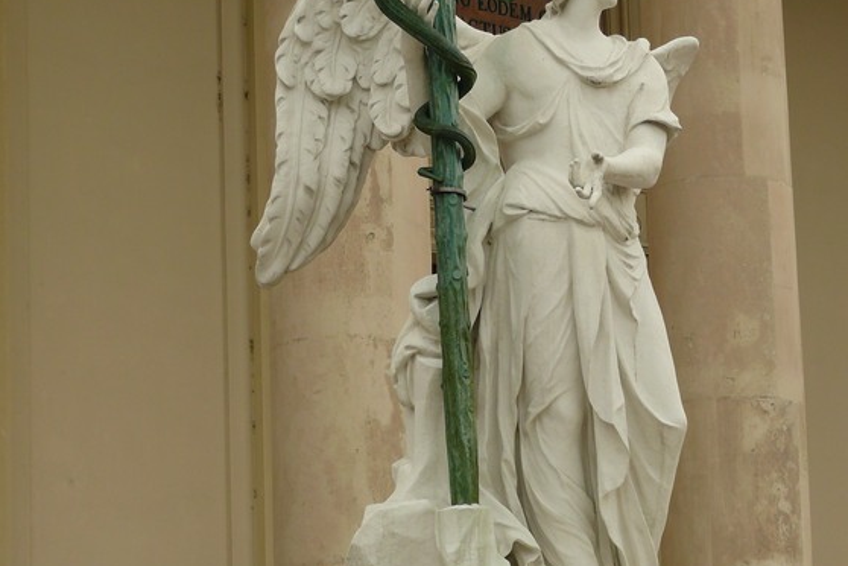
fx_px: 3392
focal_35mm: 144
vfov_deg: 9.5
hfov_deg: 14.3
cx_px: 424
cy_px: 281
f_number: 4
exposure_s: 1/200
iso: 100
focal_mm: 21.7
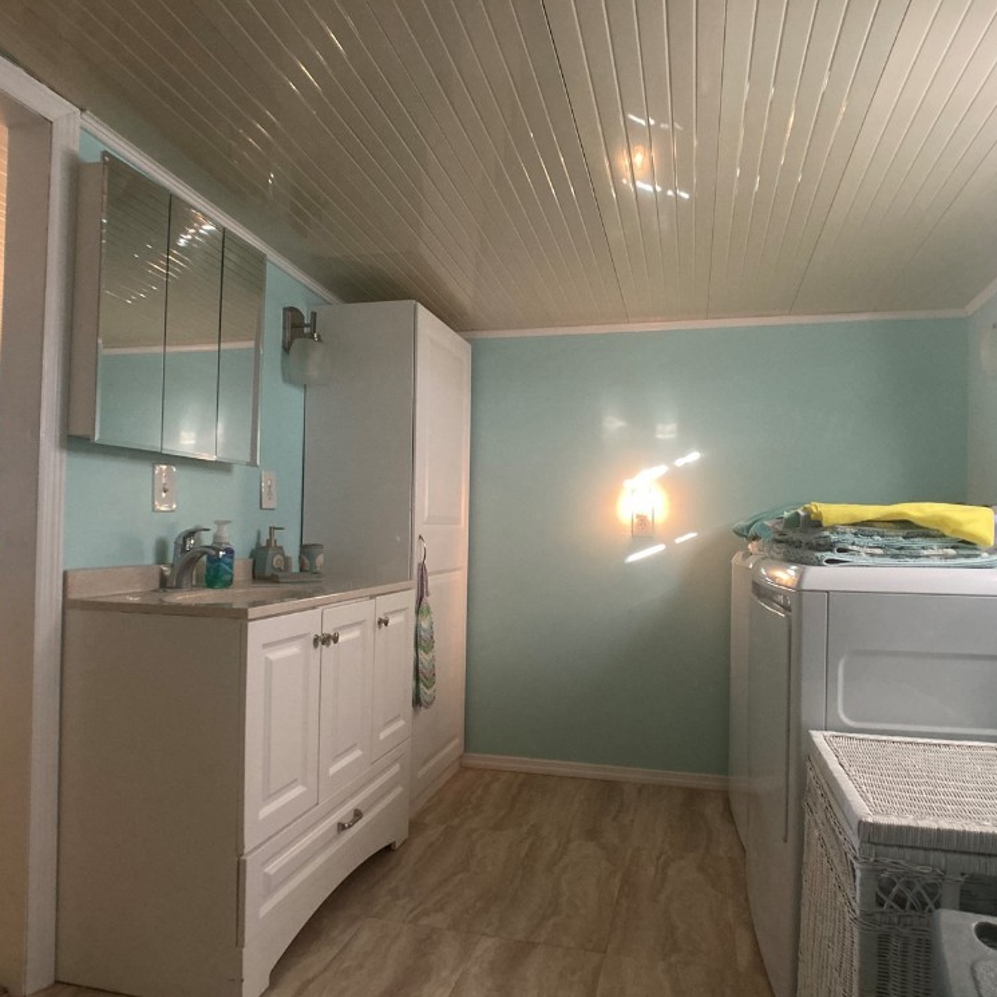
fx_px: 1108
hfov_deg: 48.4
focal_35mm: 34
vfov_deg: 48.5
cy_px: 502
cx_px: 525
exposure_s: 1/40
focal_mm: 3.99
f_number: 1.8
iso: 250
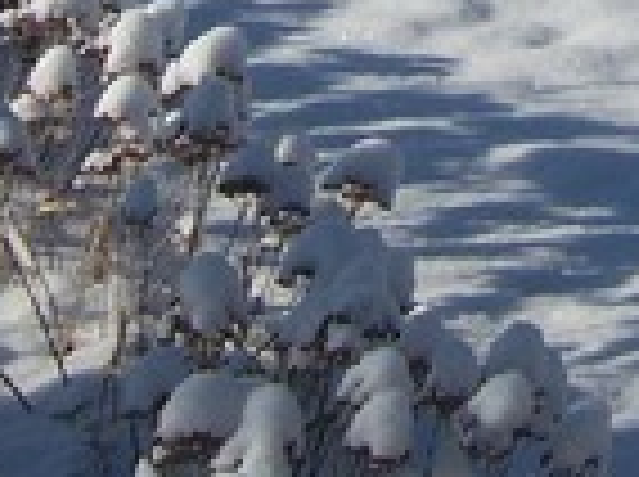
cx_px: 688
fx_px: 3741
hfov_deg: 9.7
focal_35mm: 203
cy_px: -720
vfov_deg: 6.8
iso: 80
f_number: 4.5
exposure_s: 1/1250
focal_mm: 6.2
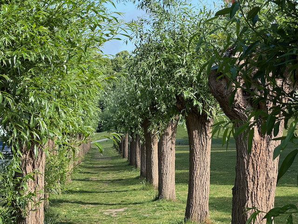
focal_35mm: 120
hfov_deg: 16.4
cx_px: 149
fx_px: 1033
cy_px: 112
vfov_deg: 12.3
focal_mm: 15.66
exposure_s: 1/605
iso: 64
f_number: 2.8
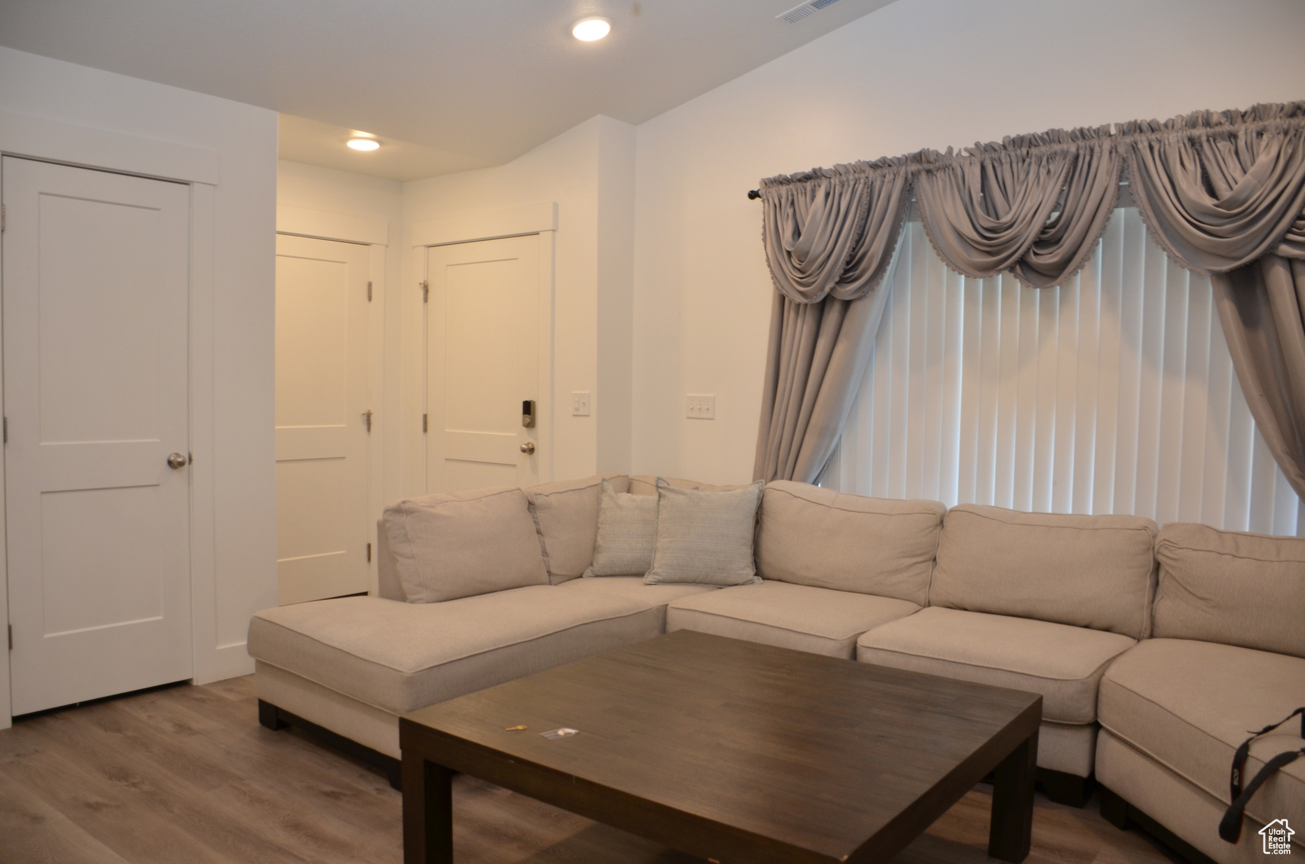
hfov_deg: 67.5
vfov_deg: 47.7
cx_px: 652
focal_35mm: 27
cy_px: 432
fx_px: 977
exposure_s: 1/60
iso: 400
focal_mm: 18
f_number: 4
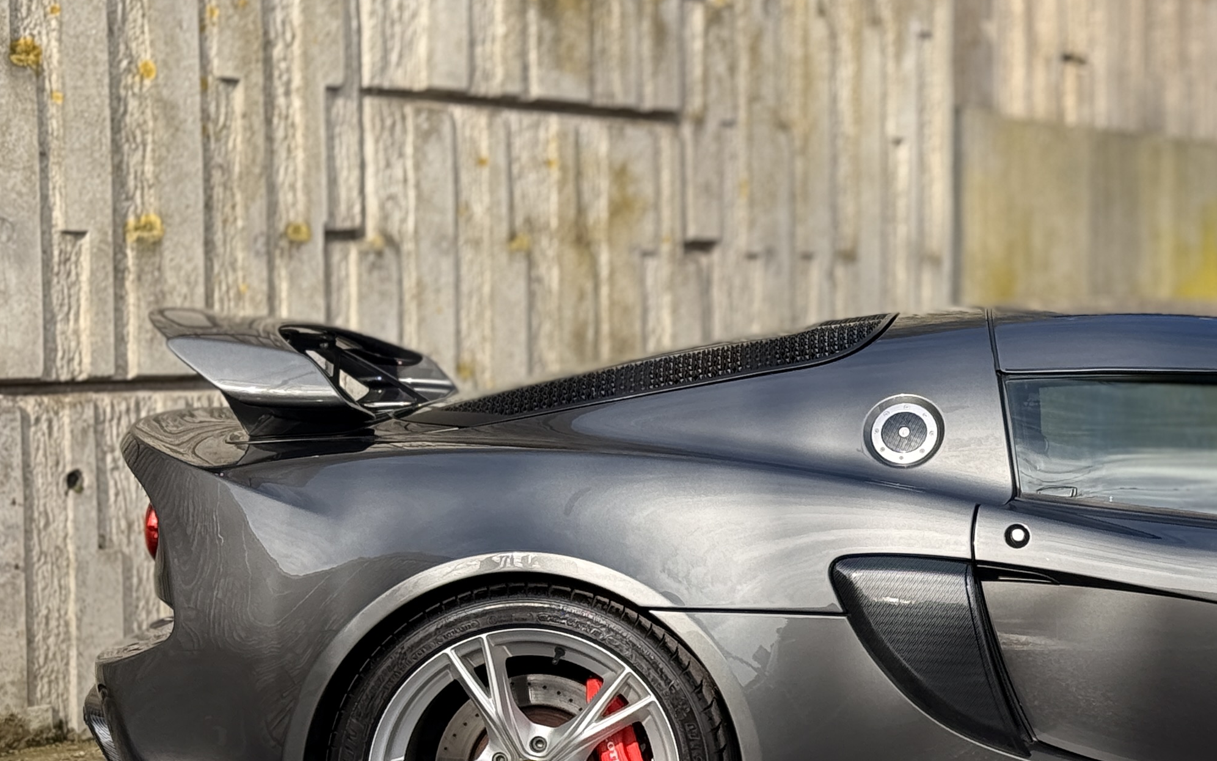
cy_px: 573
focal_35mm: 103
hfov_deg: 19.6
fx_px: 3416
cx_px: 1219
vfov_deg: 12.7
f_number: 1.78
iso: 100
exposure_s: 1/2146
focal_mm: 6.76
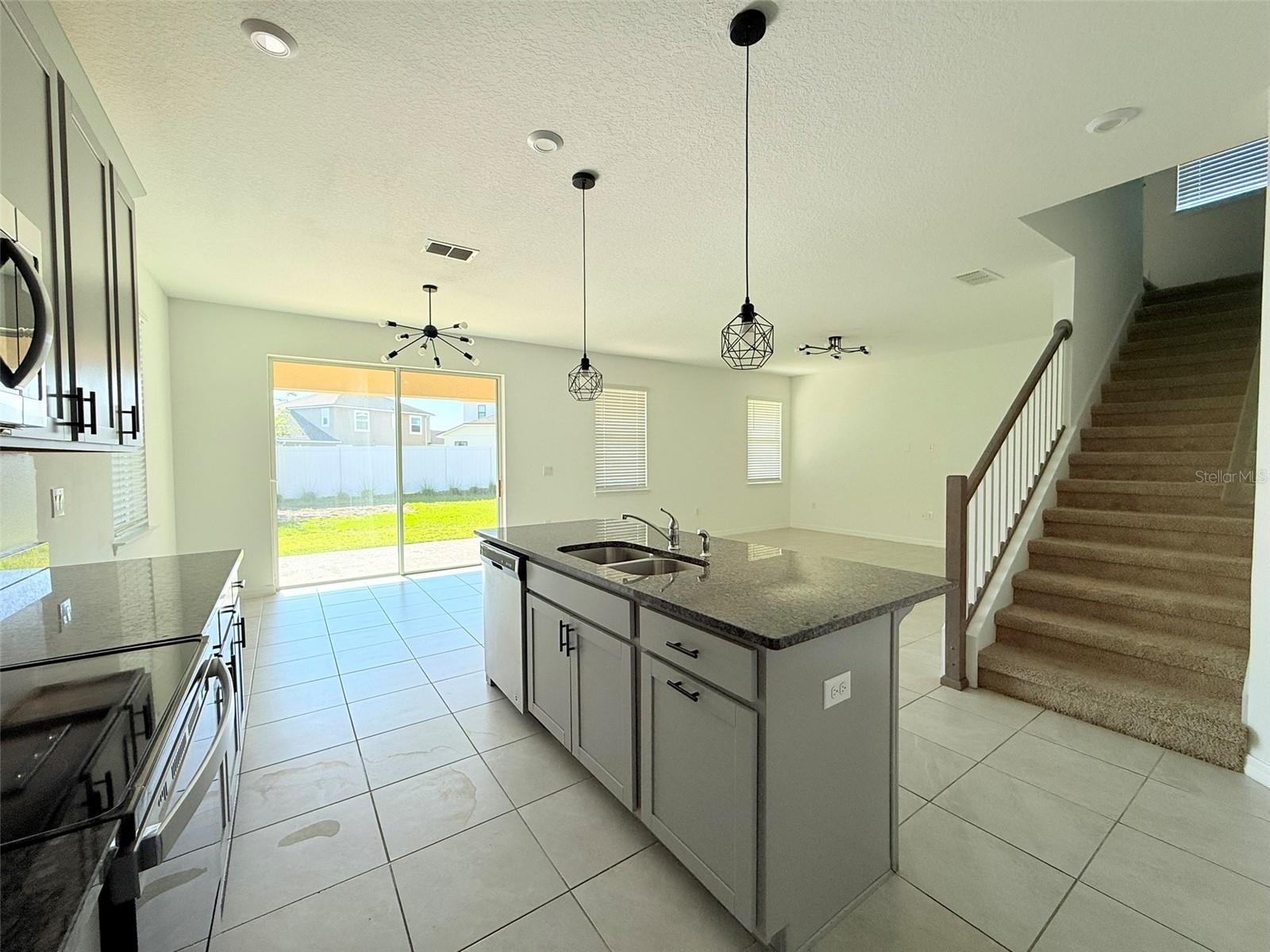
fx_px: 514
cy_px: 476
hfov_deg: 102.1
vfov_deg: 85.7
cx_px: 635
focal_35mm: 14
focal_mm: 2.22
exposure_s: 1/183
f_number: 2.2
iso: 64
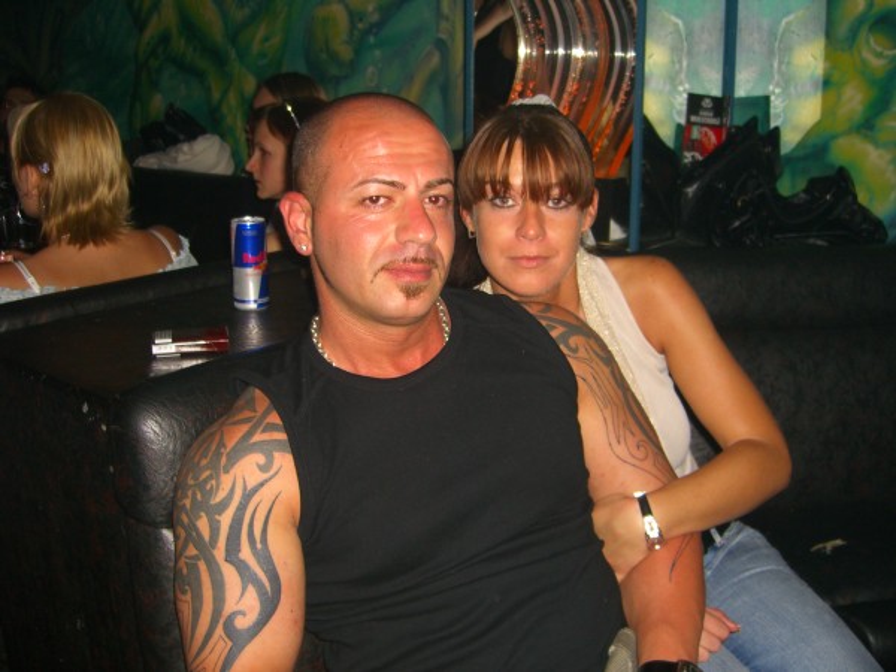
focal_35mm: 38
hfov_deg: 49.0
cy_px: 336
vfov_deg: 37.7
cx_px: 448
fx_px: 984
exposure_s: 1/60
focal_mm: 7.9
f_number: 2.8
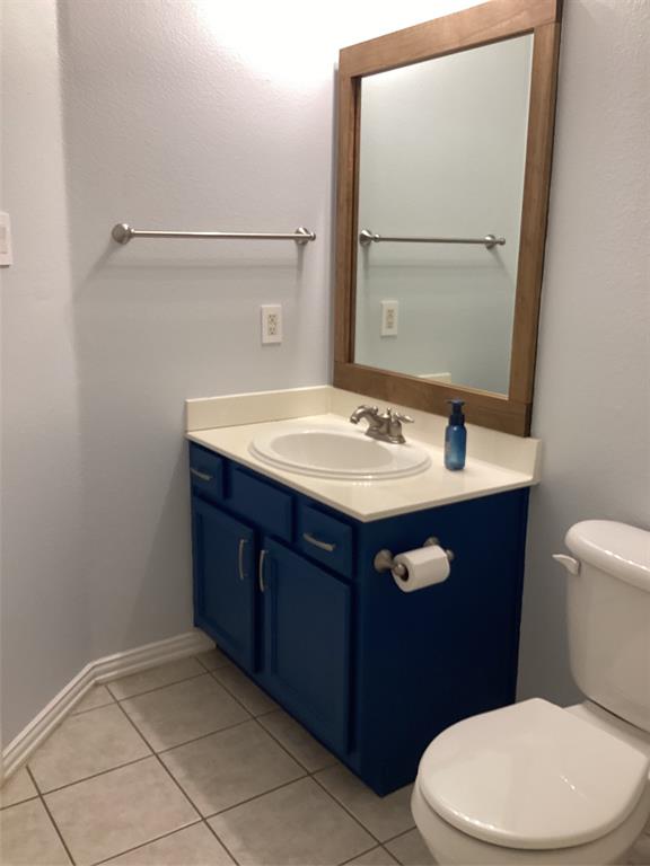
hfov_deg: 45.4
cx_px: 325
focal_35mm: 31
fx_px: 776
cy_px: 433
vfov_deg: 58.4
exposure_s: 1/50
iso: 100
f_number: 2.4
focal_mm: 3.3
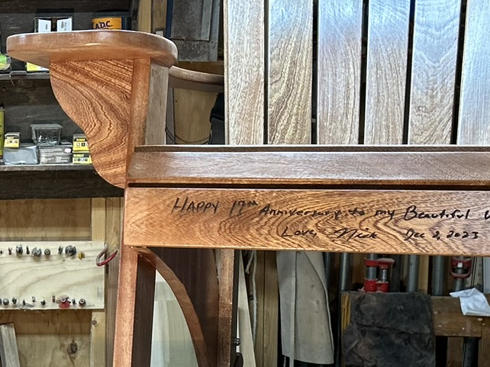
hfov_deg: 22.5
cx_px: -24
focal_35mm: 83
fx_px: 1174
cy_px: 236
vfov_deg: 17.7
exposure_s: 1/120
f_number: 1.5
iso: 125
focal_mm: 5.7
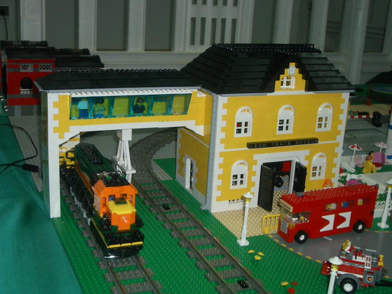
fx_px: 555
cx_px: 196
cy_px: 147
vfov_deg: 29.7
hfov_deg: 38.9
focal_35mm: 49
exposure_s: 1/60
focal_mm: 8.2
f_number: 3.1
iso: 100
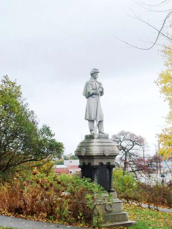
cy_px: 160
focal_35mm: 74
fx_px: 490
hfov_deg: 19.9
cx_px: 110
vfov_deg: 26.1
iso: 80
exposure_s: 1/640
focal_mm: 8.3
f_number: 3.2
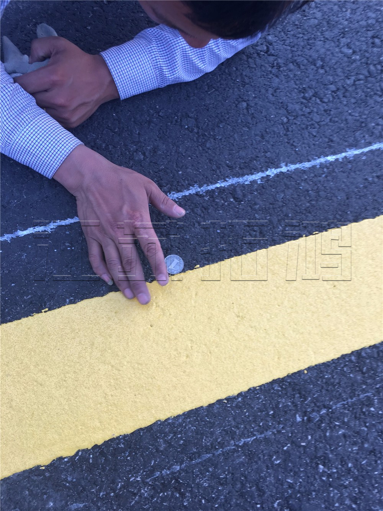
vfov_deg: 61.7
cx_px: 192
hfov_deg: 48.2
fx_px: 428
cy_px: 256
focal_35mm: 29
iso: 25
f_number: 2.2
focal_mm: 4.15
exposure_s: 1/106
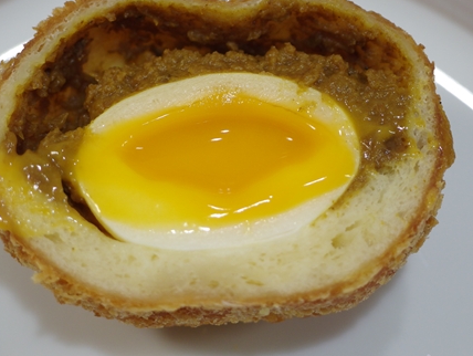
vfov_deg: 13.9
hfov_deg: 18.4
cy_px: 153
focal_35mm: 107
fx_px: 1464
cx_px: 243
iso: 250
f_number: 2.4
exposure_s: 1/80
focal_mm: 19.9
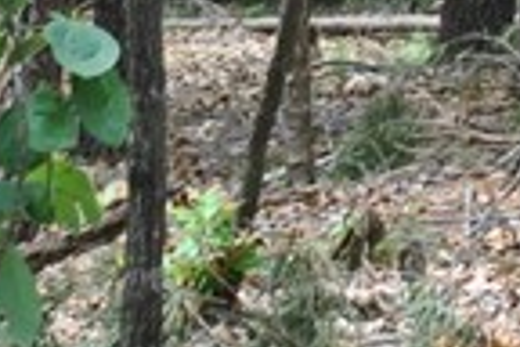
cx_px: 280
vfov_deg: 4.6
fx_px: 4246
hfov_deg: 7.0
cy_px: -246
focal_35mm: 294
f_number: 5
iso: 200
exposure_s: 1/100
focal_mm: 26
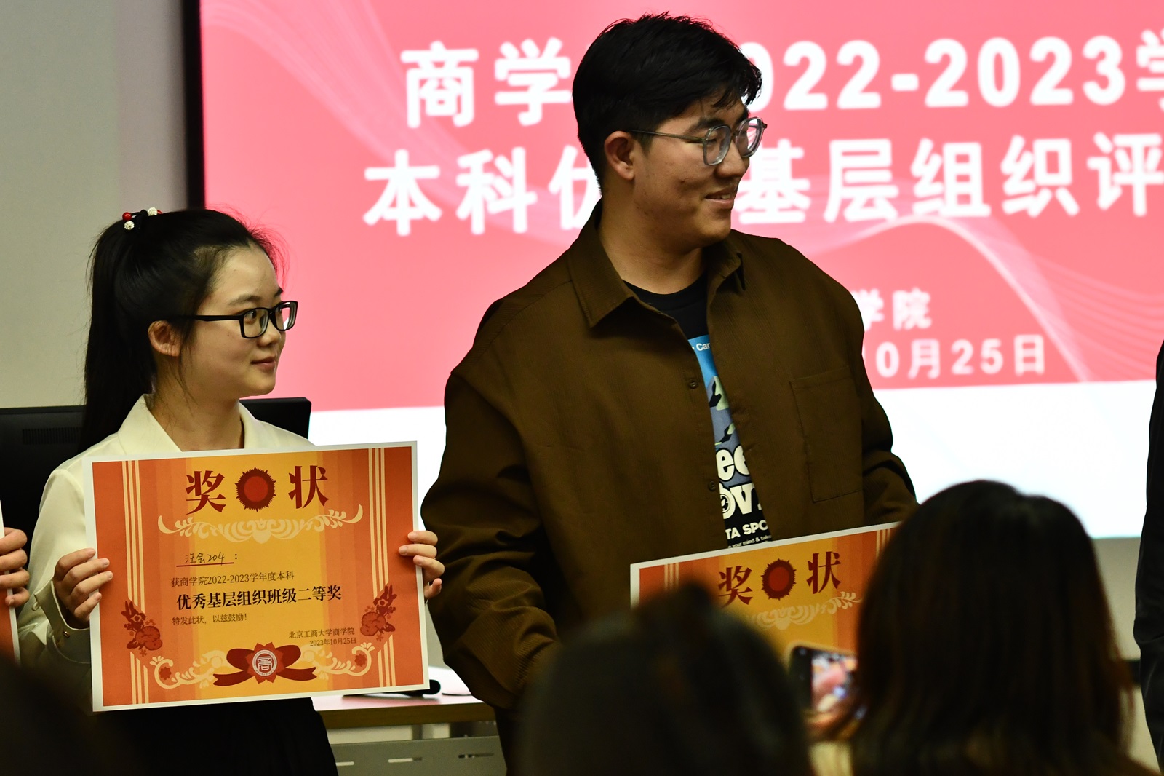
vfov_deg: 8.1
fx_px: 5495
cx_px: 582
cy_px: 388
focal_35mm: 170
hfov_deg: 12.1
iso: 1800
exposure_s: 1/250
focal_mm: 85
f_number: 2.8
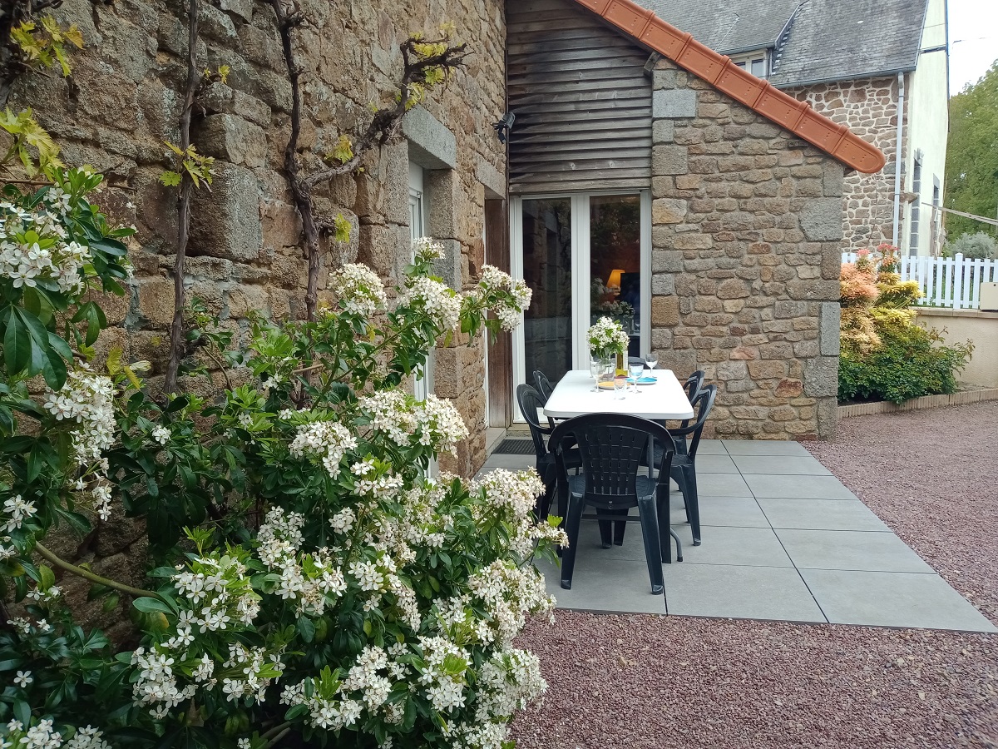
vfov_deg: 51.4
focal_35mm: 27
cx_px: 499
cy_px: 374
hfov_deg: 65.3
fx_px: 778
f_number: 2
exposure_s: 1/209
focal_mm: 3.54
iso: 118
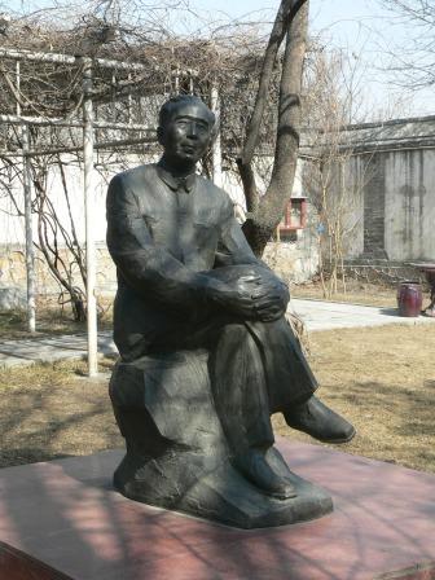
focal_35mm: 63
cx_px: 218
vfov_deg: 30.7
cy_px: 290
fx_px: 1056
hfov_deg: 23.3
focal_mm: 10.5
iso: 80
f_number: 4
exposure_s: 1/250
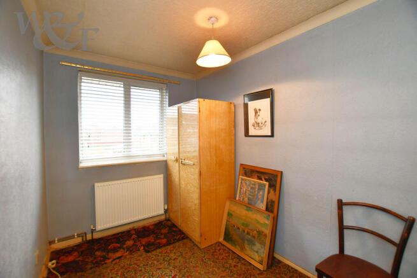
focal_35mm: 15
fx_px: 174
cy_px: 139
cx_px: 208
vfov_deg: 77.4
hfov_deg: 100.4
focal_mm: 10
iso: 450
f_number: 4
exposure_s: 1/60
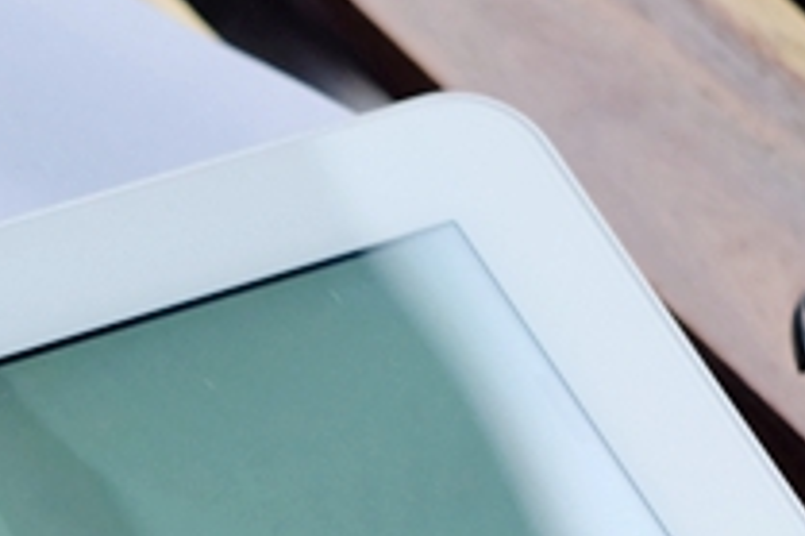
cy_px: 1066
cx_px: -370
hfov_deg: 7.8
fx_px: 5809
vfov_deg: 5.2
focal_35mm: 260
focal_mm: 35
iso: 800
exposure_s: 1/150
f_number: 4.5
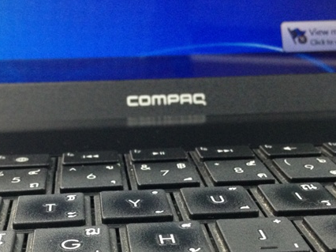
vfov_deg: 23.2
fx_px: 601
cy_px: 212
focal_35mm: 62
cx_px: 141
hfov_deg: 31.2
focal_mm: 4.12
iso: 320
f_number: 2.4
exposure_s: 1/20
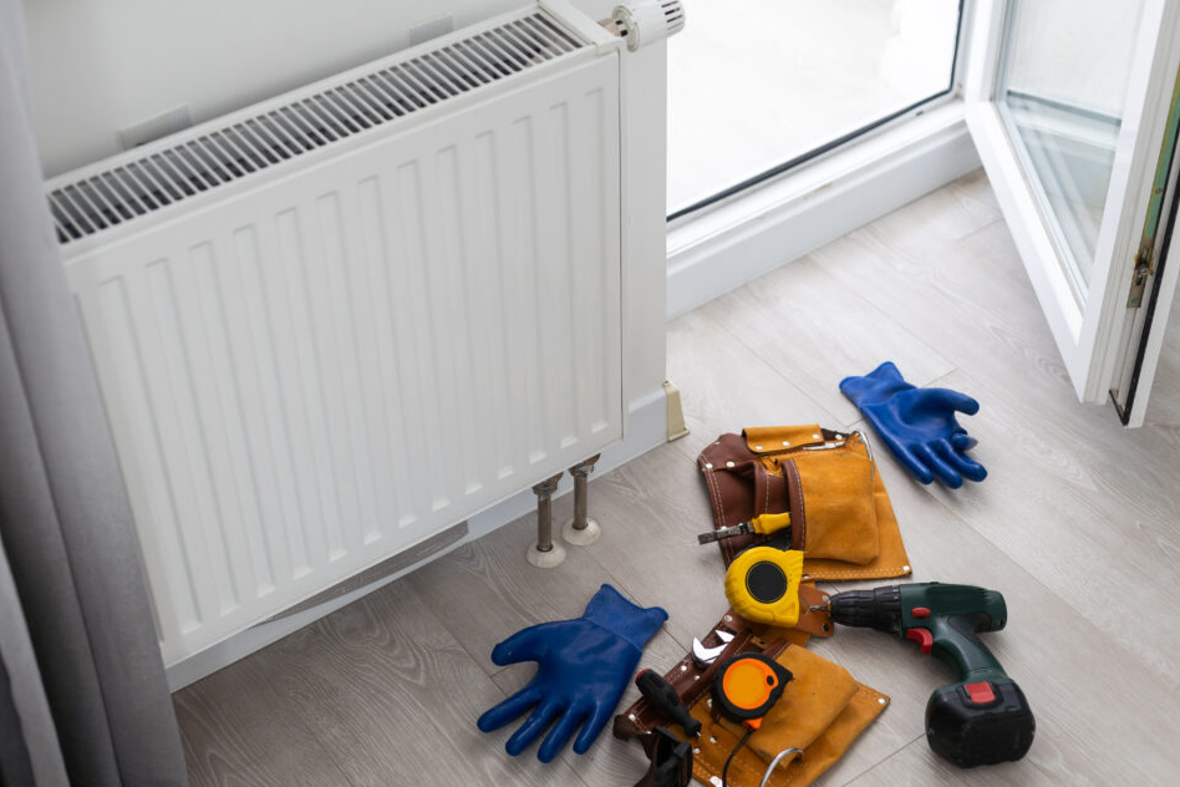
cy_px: 423
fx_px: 1770
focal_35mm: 54
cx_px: 634
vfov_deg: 25.1
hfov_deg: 36.9
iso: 125
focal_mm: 50
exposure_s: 1/125
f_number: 2.8
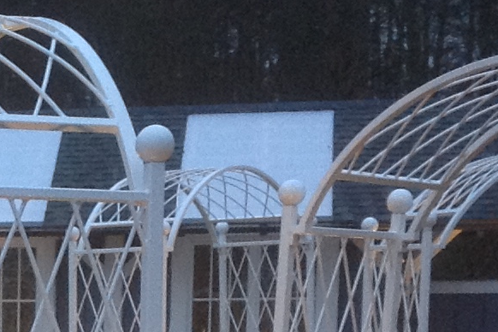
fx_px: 2241
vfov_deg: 8.2
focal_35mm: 162
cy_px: 565
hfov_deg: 12.2
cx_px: -197
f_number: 2.4
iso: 125
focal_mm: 4.28
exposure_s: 1/15
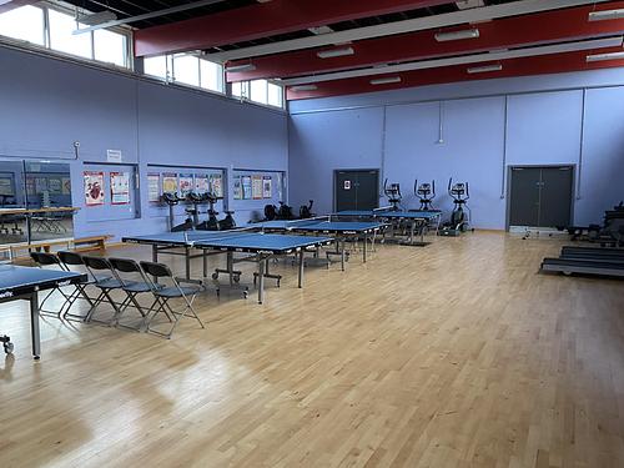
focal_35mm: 26
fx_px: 469
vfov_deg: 53.1
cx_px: 312
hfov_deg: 67.3
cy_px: 234
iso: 400
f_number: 1.8
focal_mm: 4.25
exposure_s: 1/50
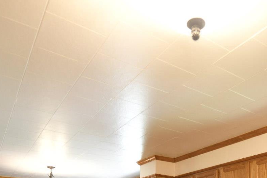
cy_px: 211
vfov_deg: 31.8
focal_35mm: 35
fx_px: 259
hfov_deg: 53.4
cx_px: 178
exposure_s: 1/15
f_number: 2.8
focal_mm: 14
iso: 250
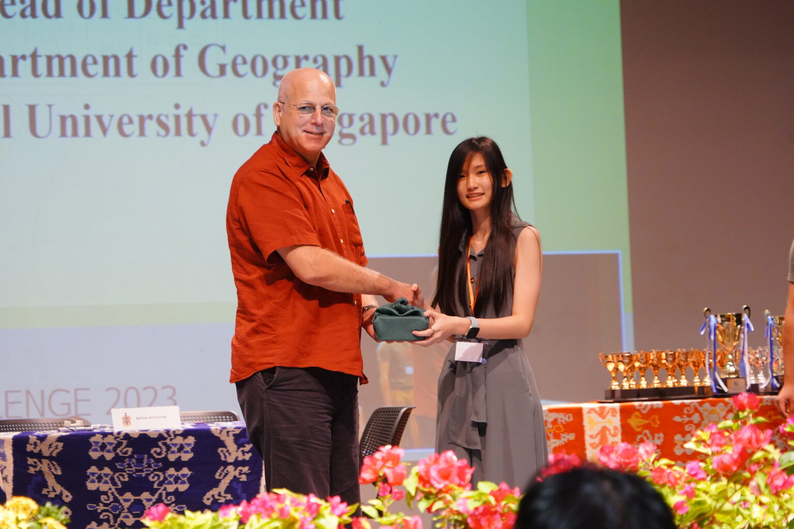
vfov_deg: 12.7
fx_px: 2382
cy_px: 264
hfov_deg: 18.9
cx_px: 397
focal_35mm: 108
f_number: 6.3
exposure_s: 1/160
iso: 6400
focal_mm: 108
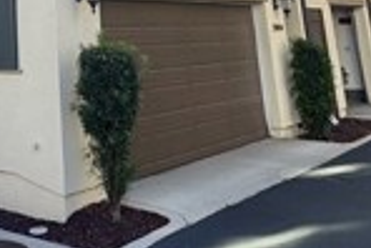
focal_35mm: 63
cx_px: -20
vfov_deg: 18.5
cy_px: -150
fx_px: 650
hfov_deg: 29.3
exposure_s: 1/921
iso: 40
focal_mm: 2.22
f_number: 2.2
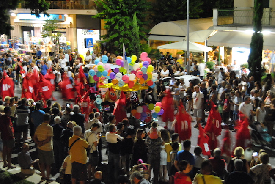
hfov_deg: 35.0
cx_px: 138
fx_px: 436
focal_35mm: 57
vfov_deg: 23.8
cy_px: 92
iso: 1600
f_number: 4.8
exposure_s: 1/3
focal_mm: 38
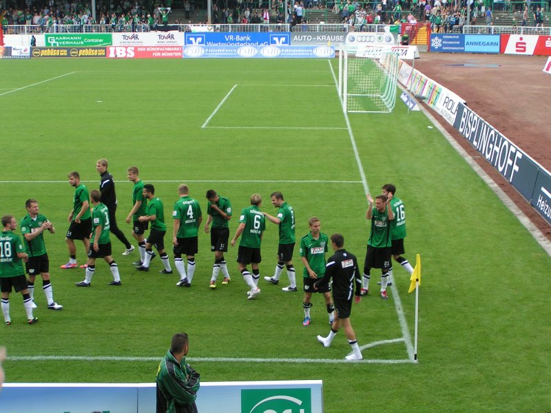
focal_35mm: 65
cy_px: 206
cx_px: 276
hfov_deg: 29.8
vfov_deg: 22.6
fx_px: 1035
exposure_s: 1/100
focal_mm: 10
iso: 50
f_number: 3.5
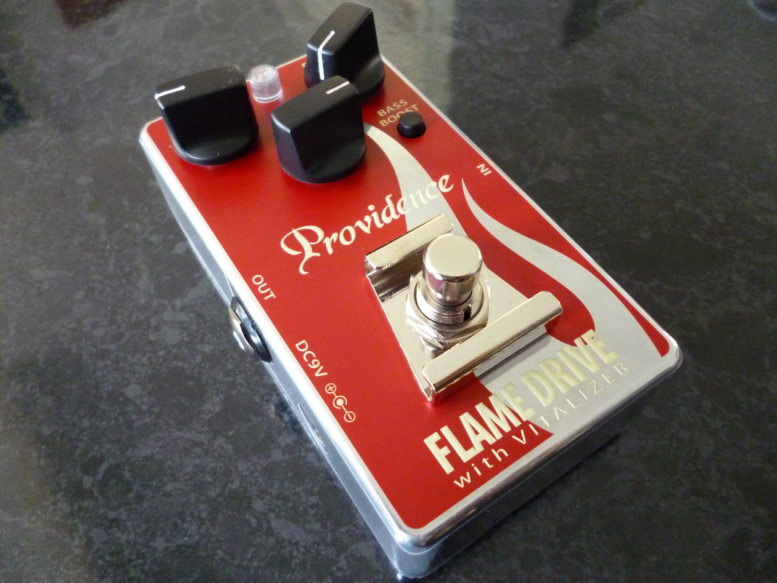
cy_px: 292
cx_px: 388
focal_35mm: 28
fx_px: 628
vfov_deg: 49.7
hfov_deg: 63.4
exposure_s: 1/25
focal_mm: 5
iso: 800
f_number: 3.1
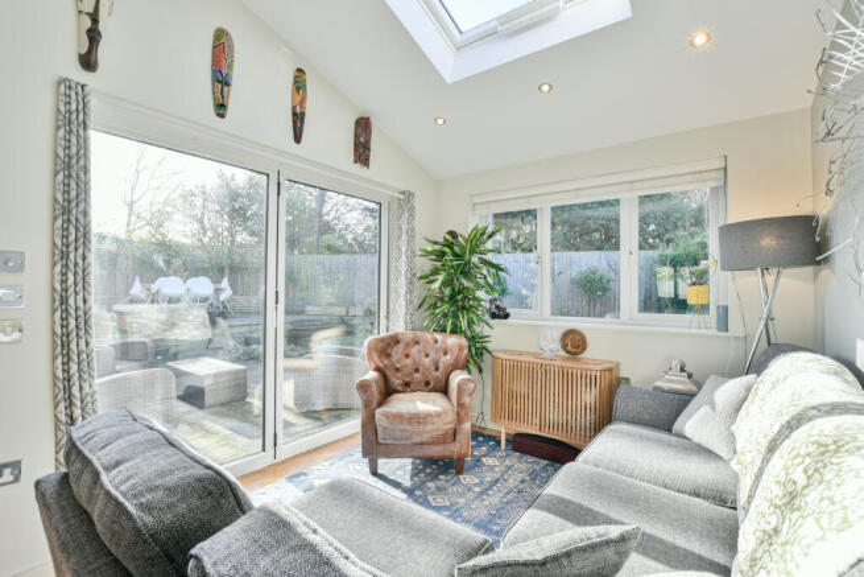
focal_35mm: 15
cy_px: 288
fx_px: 360
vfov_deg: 77.4
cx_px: 432
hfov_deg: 100.4
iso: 160
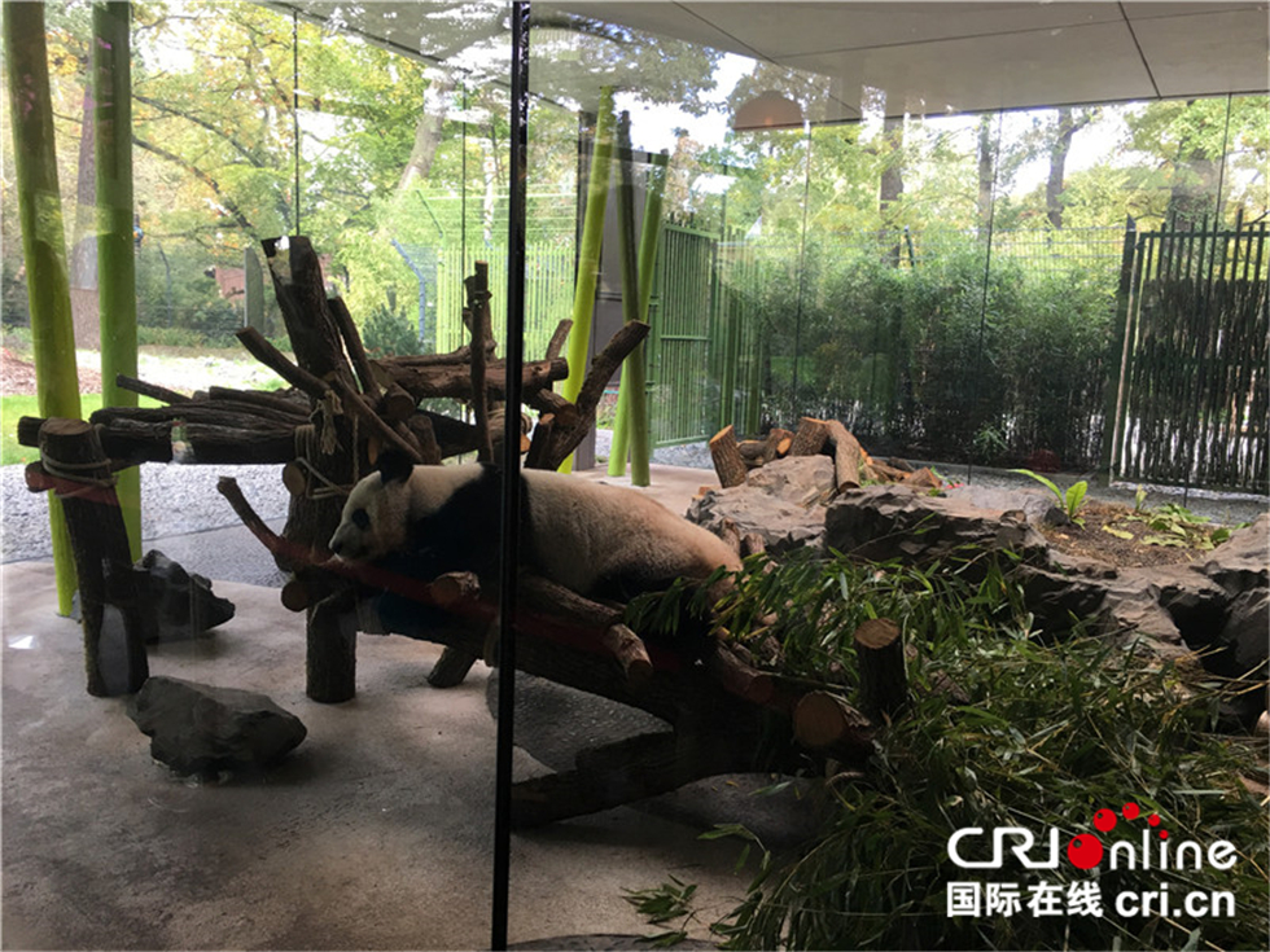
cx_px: 635
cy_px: 476
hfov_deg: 61.7
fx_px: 1064
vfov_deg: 48.2
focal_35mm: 29
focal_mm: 4.15
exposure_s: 1/33
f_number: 2.2
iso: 25
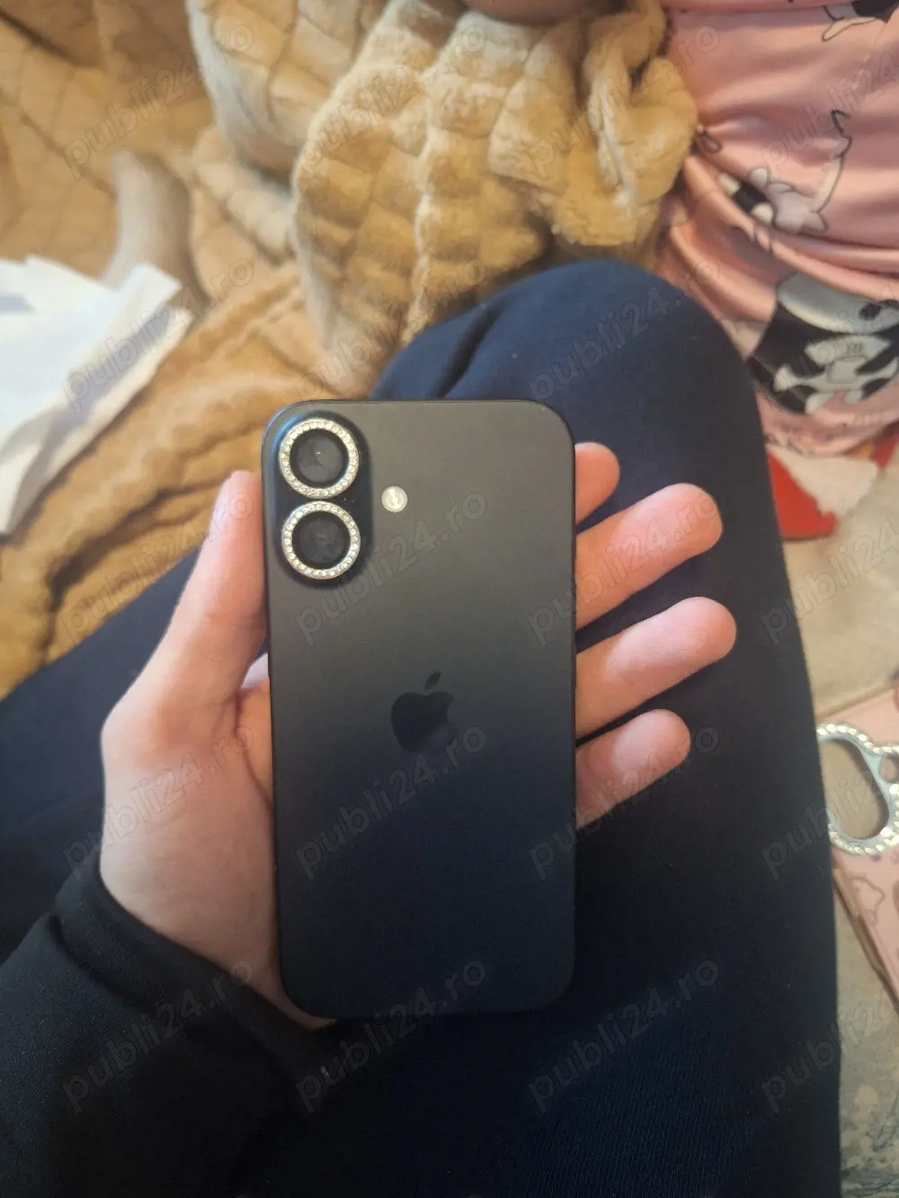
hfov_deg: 58.9
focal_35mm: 23
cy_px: 599
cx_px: 450
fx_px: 796
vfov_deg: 73.9
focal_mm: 5.54
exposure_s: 1/25
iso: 400
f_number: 1.8
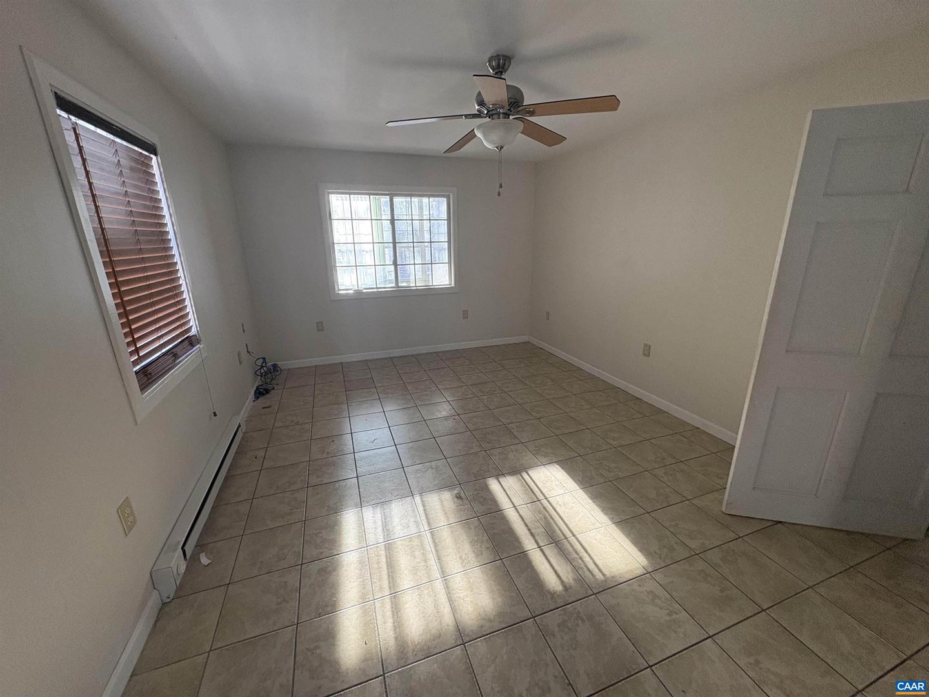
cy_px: 348
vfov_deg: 85.7
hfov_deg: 102.1
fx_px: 376
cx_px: 464
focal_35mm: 14
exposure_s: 1/60
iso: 250
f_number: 2.2
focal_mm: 2.22
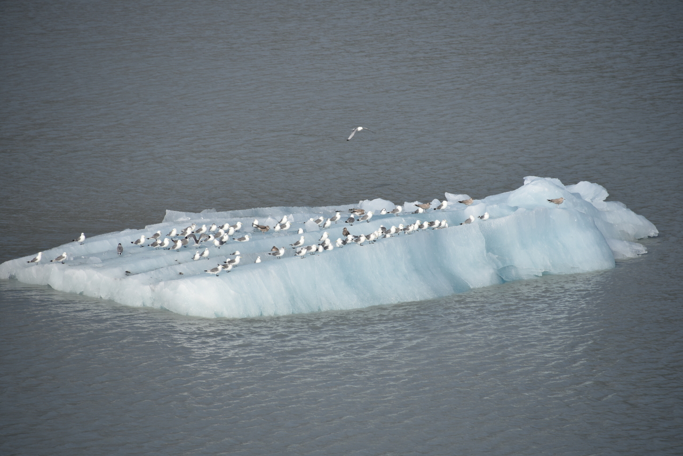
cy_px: 228
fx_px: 5693
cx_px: 342
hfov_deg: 6.9
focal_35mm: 300
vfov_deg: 4.6
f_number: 7.1
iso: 100
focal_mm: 300
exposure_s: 1/640
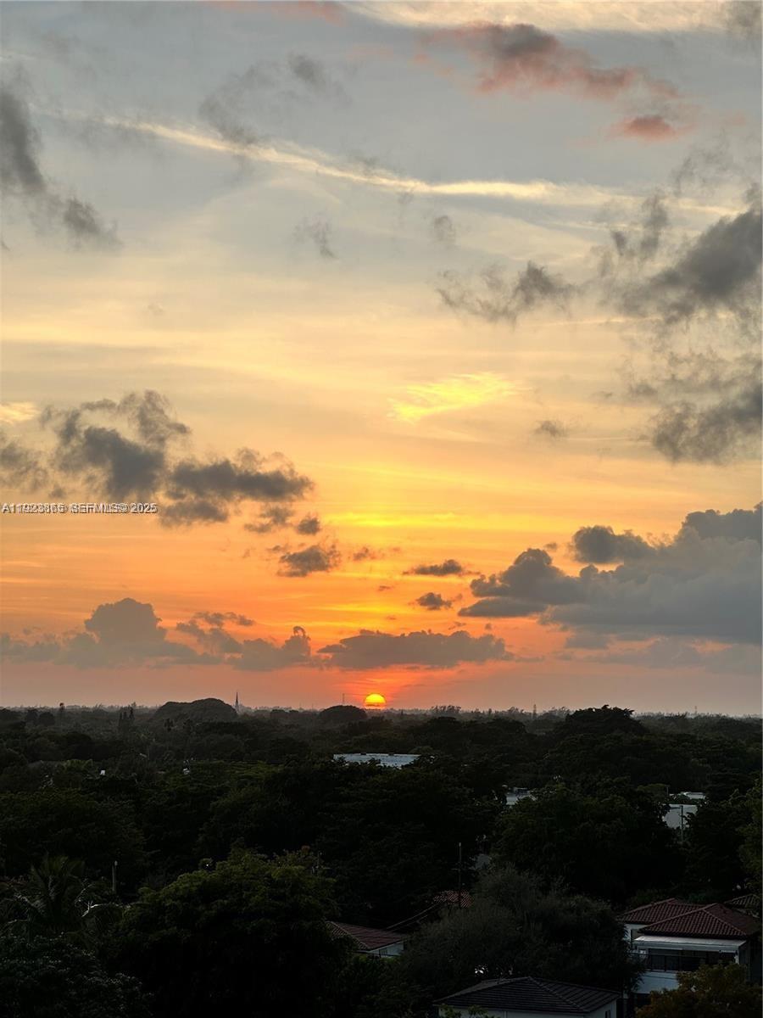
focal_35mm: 77
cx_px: 382
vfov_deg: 25.3
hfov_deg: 19.1
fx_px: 2263
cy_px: 509
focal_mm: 9
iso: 32
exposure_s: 1/99
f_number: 2.8
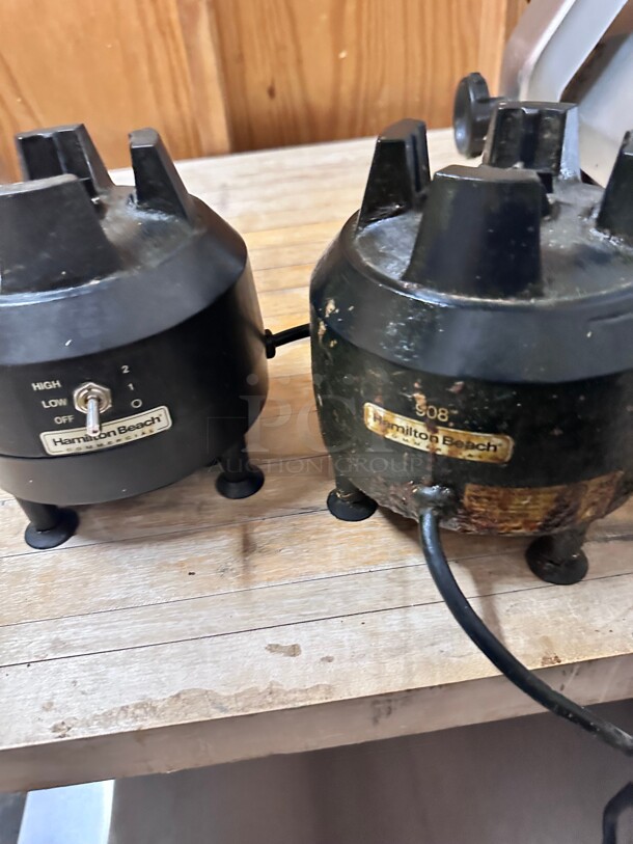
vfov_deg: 71.6
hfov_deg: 56.8
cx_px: 316
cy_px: 422
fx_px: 585
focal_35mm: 24
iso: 640
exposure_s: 1/40
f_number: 1.78
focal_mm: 6.86
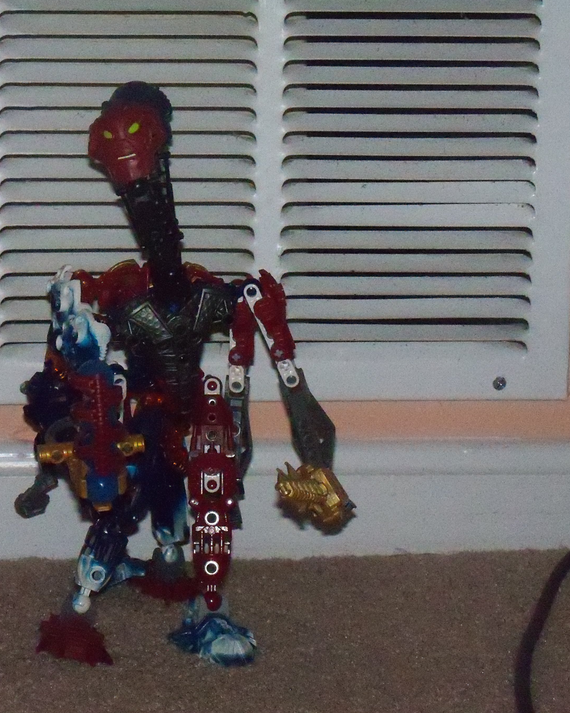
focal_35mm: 105
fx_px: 2214
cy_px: 356
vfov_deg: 18.3
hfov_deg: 14.6
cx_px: 149
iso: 1600
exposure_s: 1/500
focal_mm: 14.2
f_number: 4.1
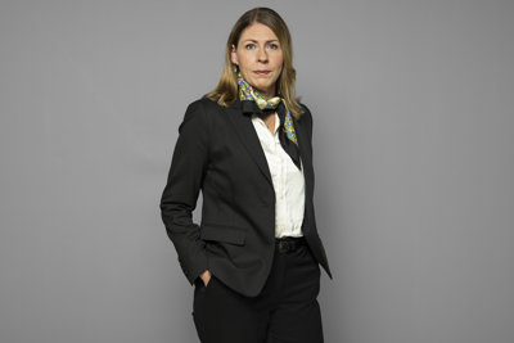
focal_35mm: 50
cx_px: 257
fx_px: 714
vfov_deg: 27.0
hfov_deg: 39.6
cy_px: 172
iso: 160
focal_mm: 50
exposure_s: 1/200
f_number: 4
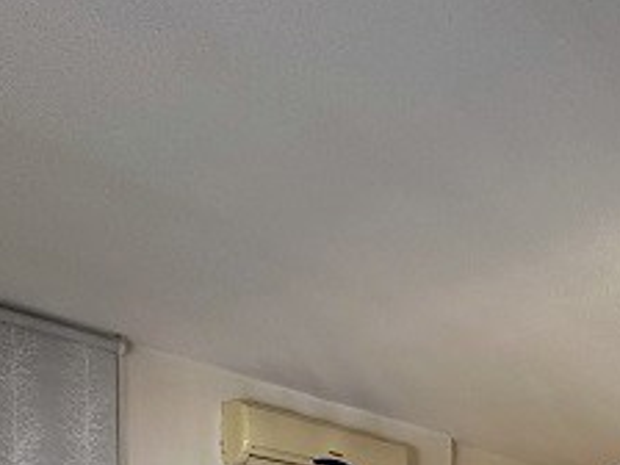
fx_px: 716
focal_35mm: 40
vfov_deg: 27.7
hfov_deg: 38.7
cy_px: 650
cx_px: 681
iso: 500
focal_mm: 2.22
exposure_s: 1/50
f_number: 2.2
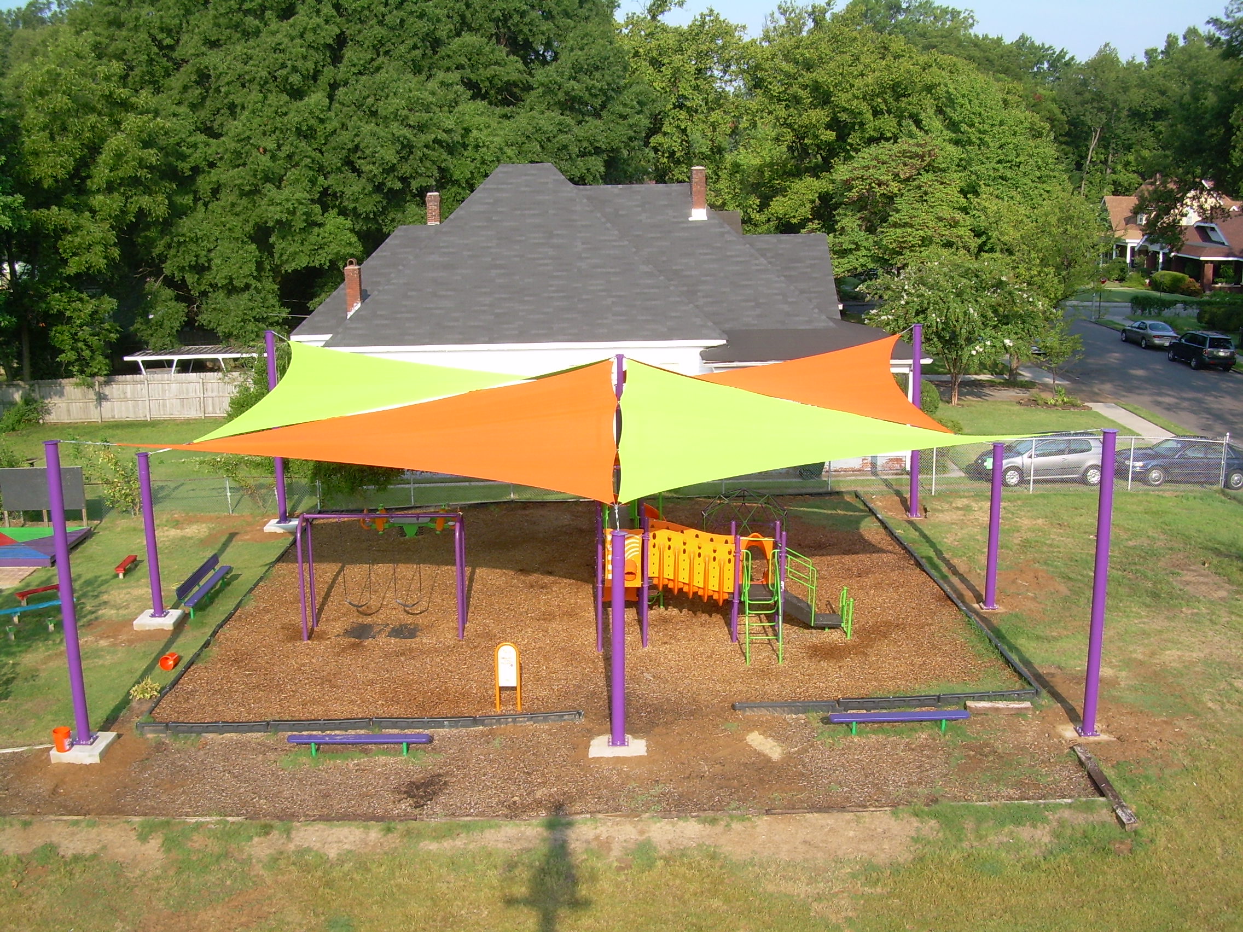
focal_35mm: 38
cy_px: 466
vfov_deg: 37.7
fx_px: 1365
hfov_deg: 49.0
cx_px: 622
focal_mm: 6.3
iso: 50
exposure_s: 1/210
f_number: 4.6
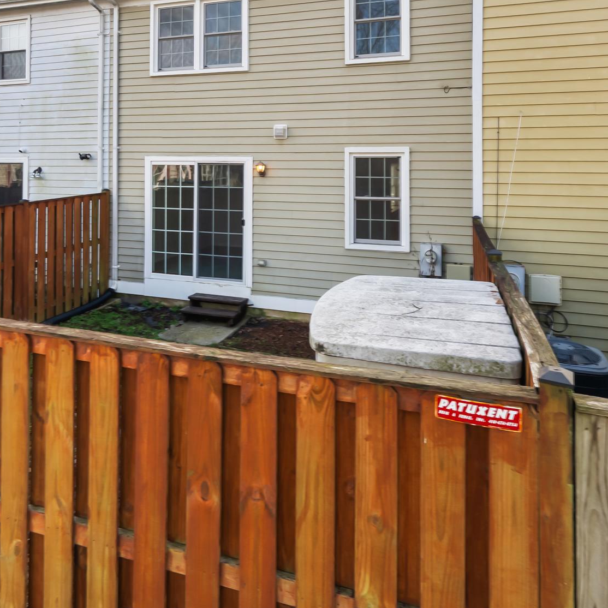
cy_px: 255
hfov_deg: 62.8
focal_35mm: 25
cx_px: 272
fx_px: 497
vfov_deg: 62.6
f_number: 8
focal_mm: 16
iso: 250
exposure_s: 1/40
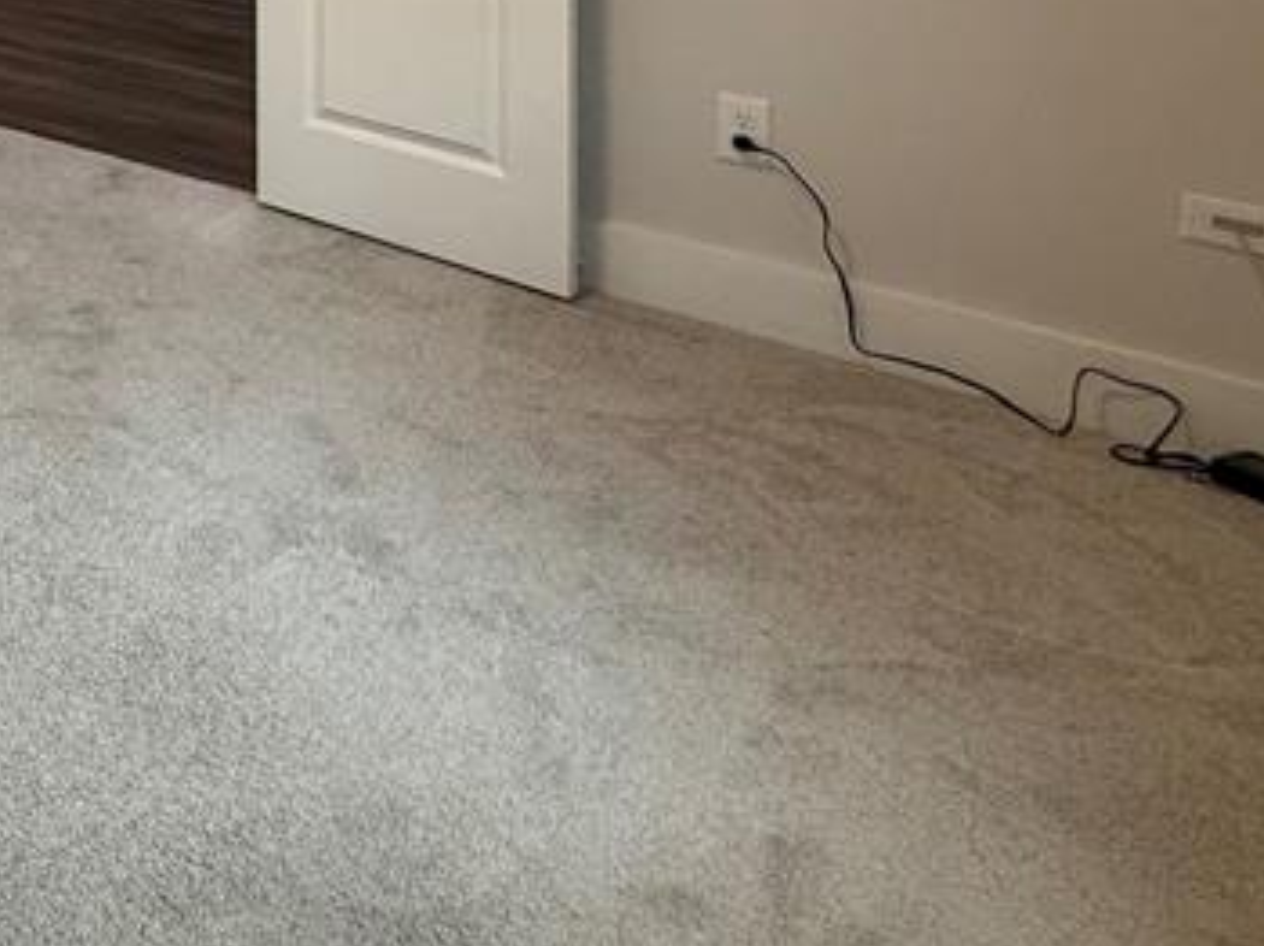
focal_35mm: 41
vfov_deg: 27.4
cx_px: -368
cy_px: -372
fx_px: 1496
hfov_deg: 33.7
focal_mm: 2.22
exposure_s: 1/120
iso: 250
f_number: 2.2
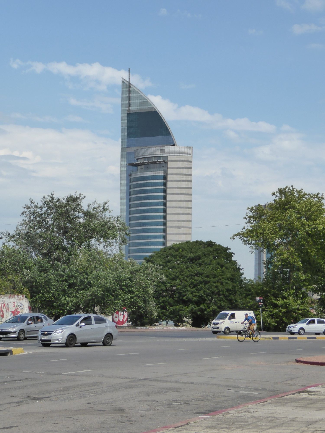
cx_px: 162
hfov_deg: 16.2
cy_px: 216
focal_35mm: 91
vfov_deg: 21.5
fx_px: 1139
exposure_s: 1/640
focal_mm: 15
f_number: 4.8
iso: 160
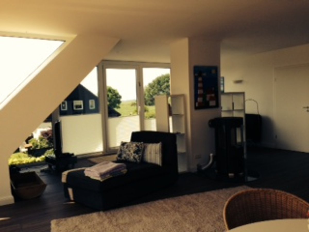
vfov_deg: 42.9
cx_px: 154
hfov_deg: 55.4
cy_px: 116
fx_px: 295
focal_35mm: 33
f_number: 2.4
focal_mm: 4.12
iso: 50
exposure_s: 1/459
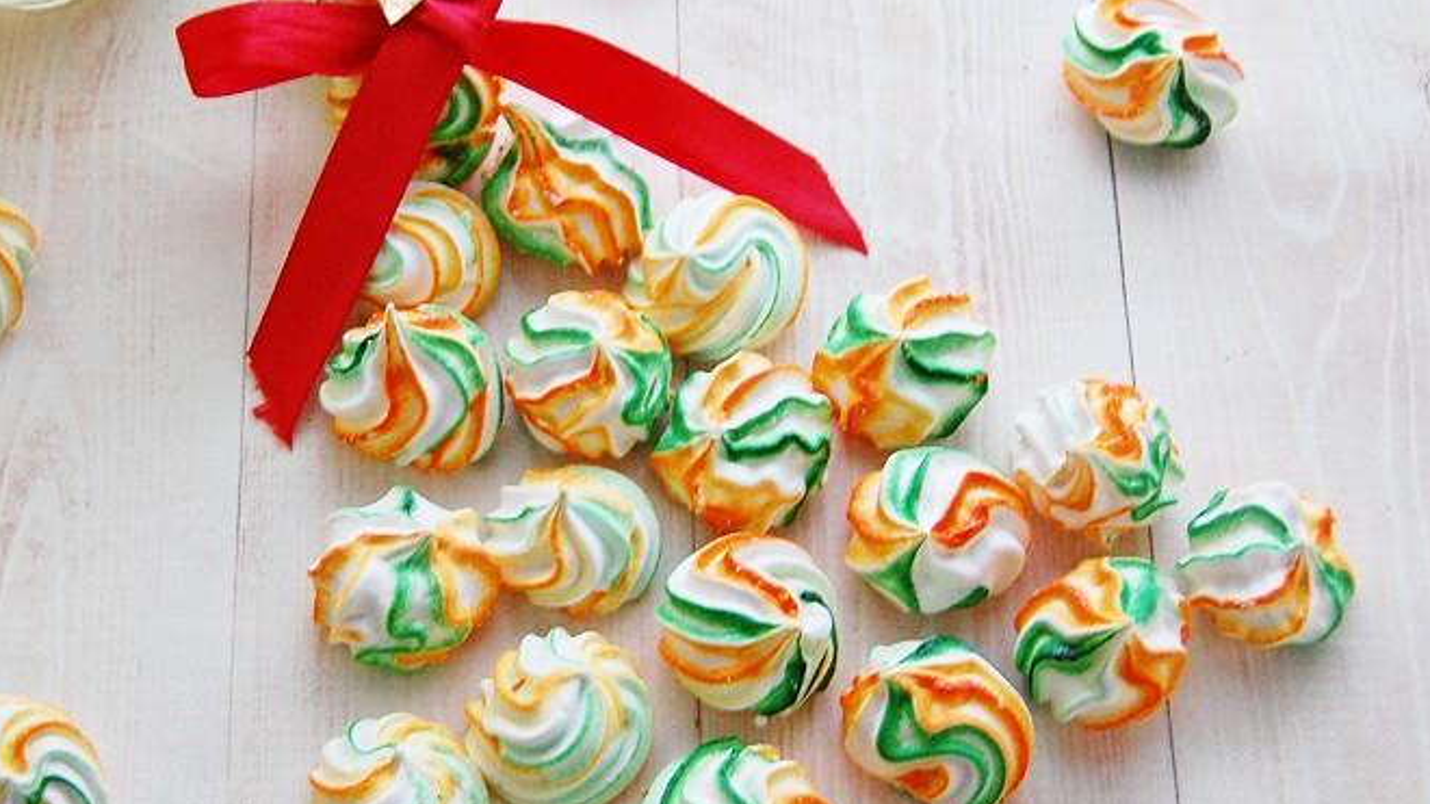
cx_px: 524
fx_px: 2798
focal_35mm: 74
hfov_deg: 28.6
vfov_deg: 16.3
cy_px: 461
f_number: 4.5
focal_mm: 31
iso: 800
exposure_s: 1/8
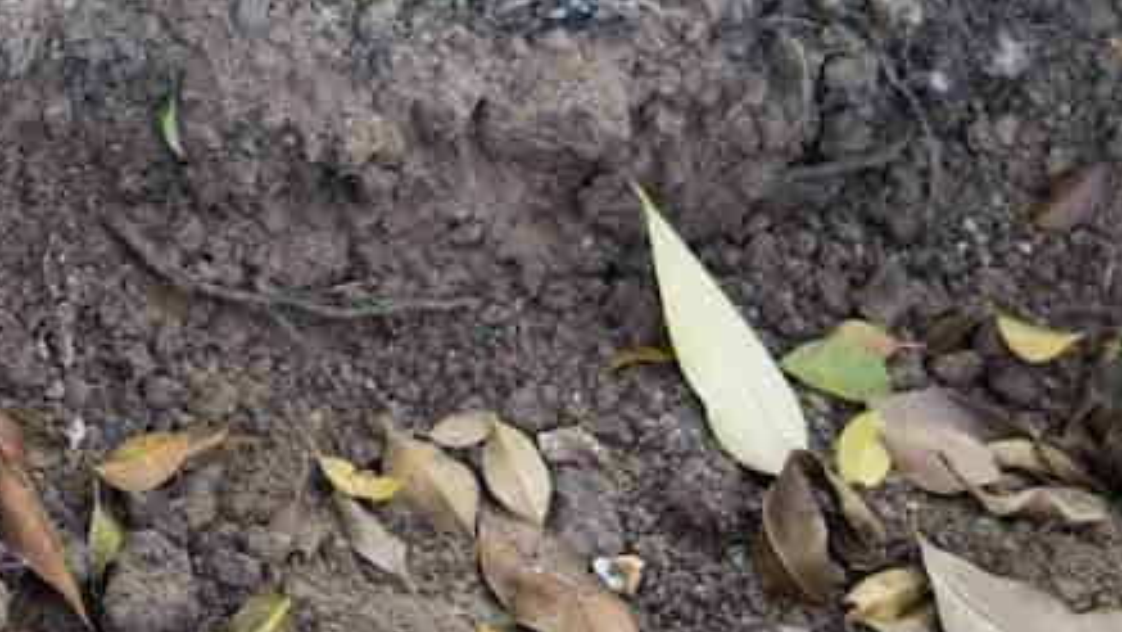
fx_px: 3095
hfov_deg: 20.3
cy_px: 48
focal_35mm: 104
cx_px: 177
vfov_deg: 11.6
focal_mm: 31
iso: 640
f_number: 4
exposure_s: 1/50
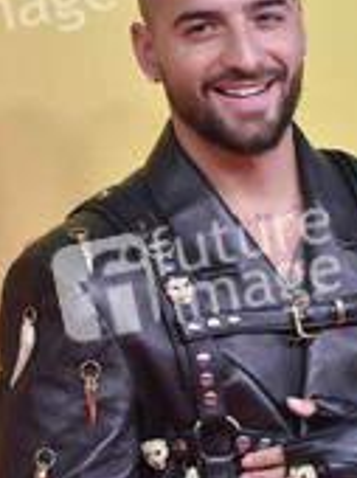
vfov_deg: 6.7
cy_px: 416
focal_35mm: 294
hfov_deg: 5.0
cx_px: 278
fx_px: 4053
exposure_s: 1/200
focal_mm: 130
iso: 2000
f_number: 5.6
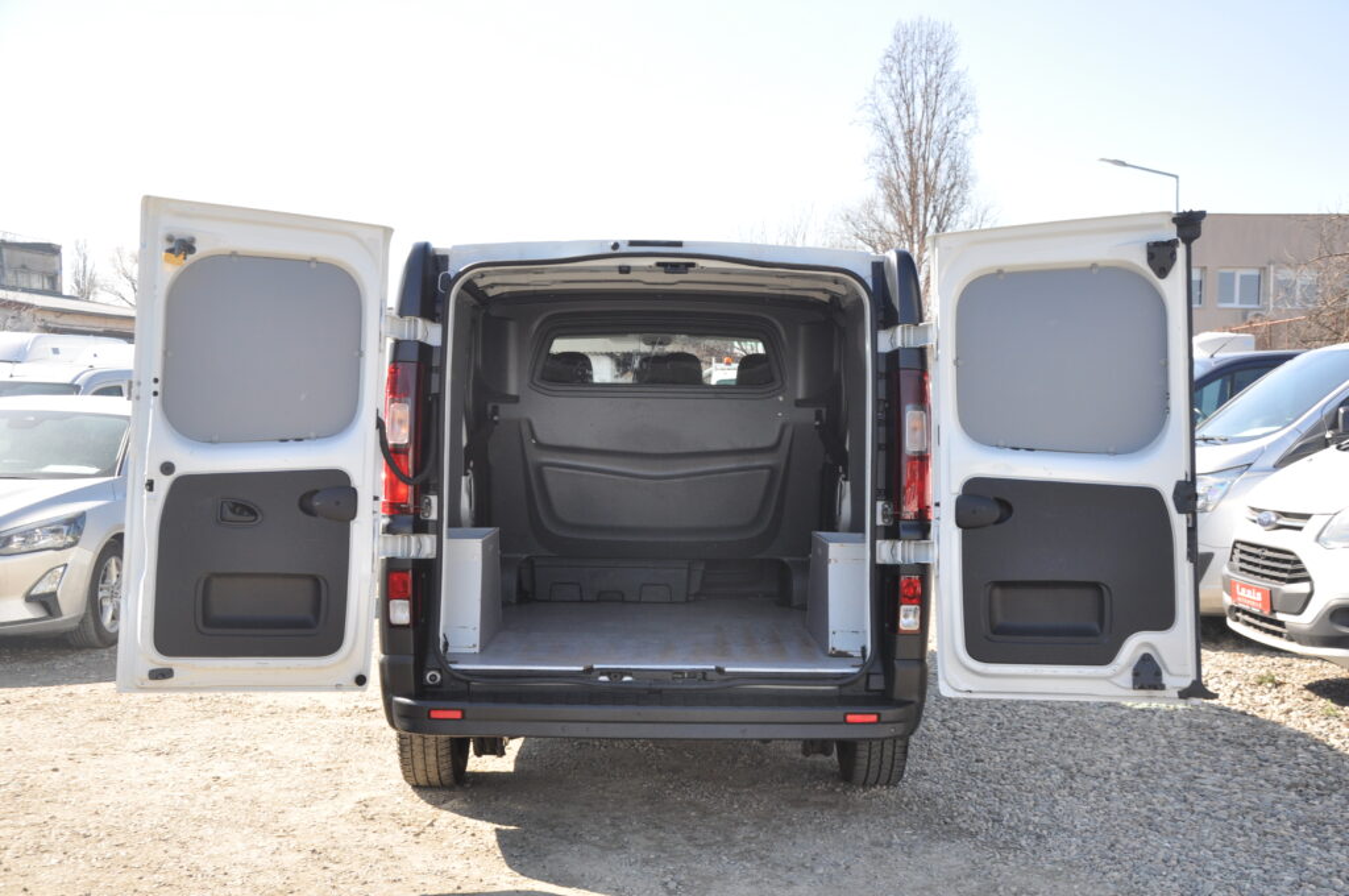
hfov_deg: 49.6
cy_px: 448
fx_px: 1460
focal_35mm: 39
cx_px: 674
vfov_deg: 34.1
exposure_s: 1/200
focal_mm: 26
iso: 400
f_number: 7.1
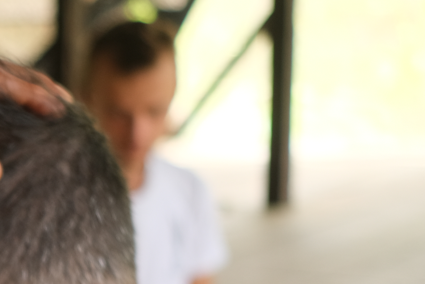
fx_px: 1535
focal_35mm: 130
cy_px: 297
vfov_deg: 10.4
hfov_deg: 14.0
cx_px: -332
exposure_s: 1/120
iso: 320
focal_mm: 23
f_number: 2.5
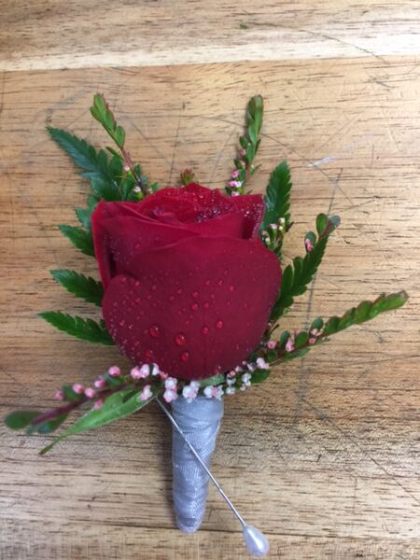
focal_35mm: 29
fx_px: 469
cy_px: 280
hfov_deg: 48.2
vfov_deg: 61.7
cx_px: 210
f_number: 2.2
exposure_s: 1/33
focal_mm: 4.15
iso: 80
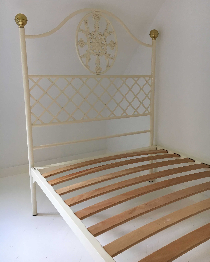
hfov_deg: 47.1
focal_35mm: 31
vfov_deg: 57.1
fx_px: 241
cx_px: 108
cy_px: 123
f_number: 2.2
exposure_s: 1/33
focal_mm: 4.15
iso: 32
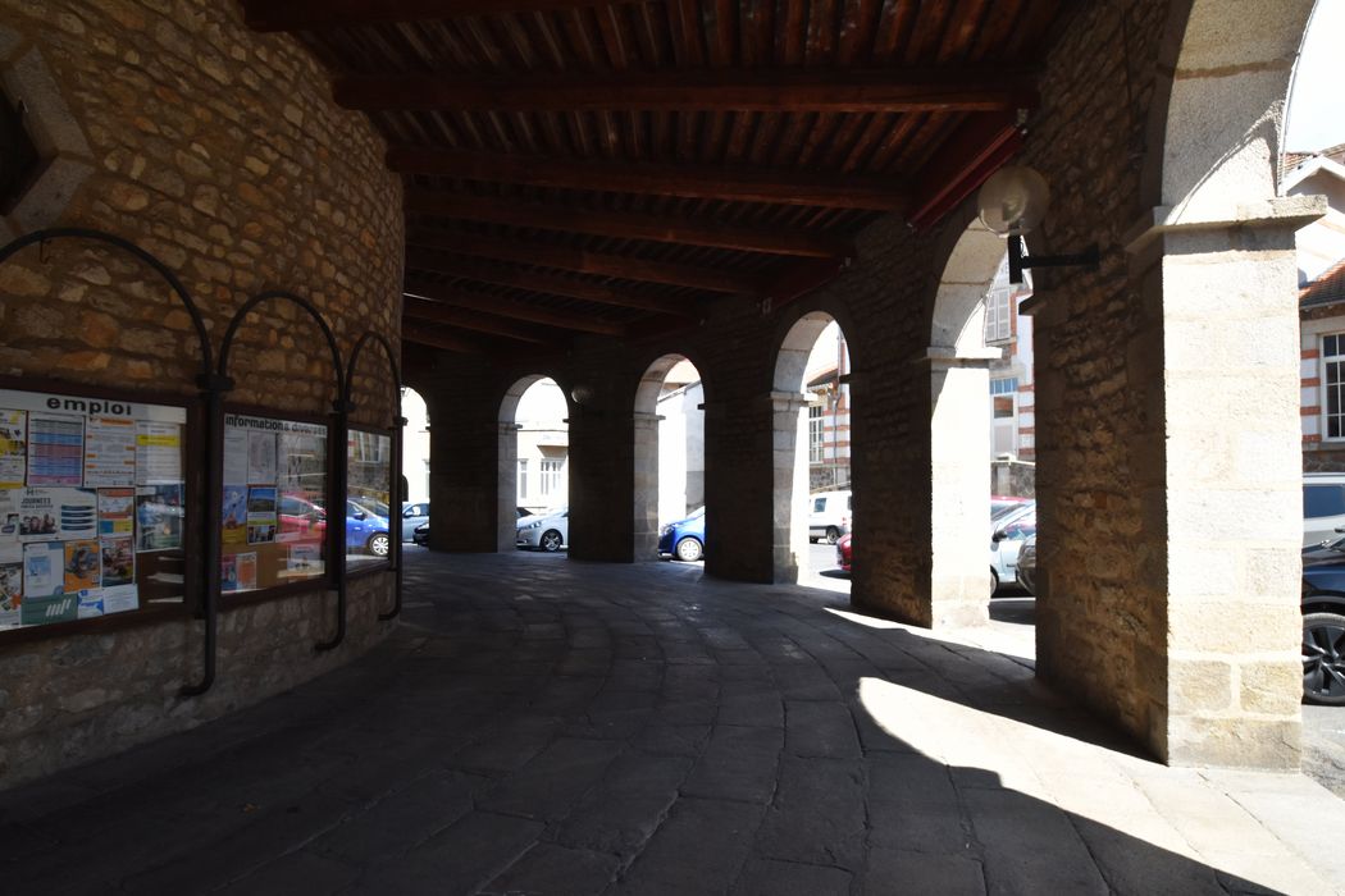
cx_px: 672
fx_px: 785
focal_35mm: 21
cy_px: 448
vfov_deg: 59.5
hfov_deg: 81.2
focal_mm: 14
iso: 400
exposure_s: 1/250
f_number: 8
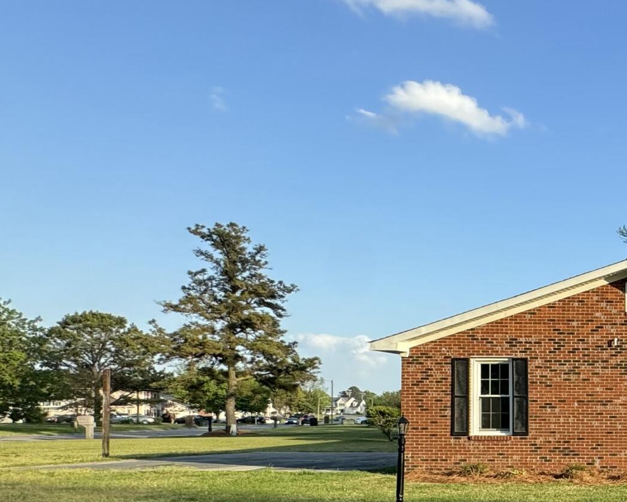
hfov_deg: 31.8
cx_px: 867
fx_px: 724
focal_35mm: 39
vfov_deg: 36.8
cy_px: 405
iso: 40
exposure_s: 1/720
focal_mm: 2.22
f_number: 2.2
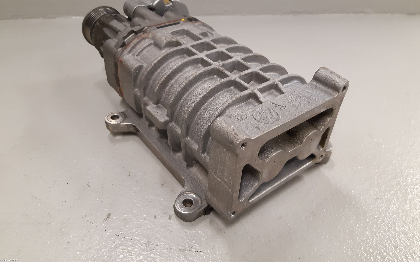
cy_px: 103
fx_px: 320
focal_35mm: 28
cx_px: 208
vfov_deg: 44.3
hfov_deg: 66.5
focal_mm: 3.93
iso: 160
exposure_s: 1/50
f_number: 1.7
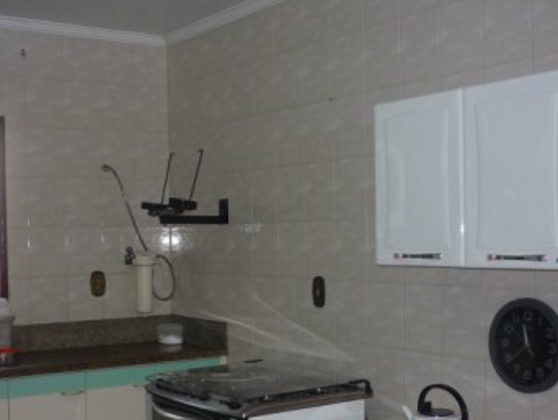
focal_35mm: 53
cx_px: 275
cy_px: 288
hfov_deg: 36.1
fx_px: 855
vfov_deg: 27.3
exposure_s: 1/30
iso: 100
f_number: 3.3
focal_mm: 5.2
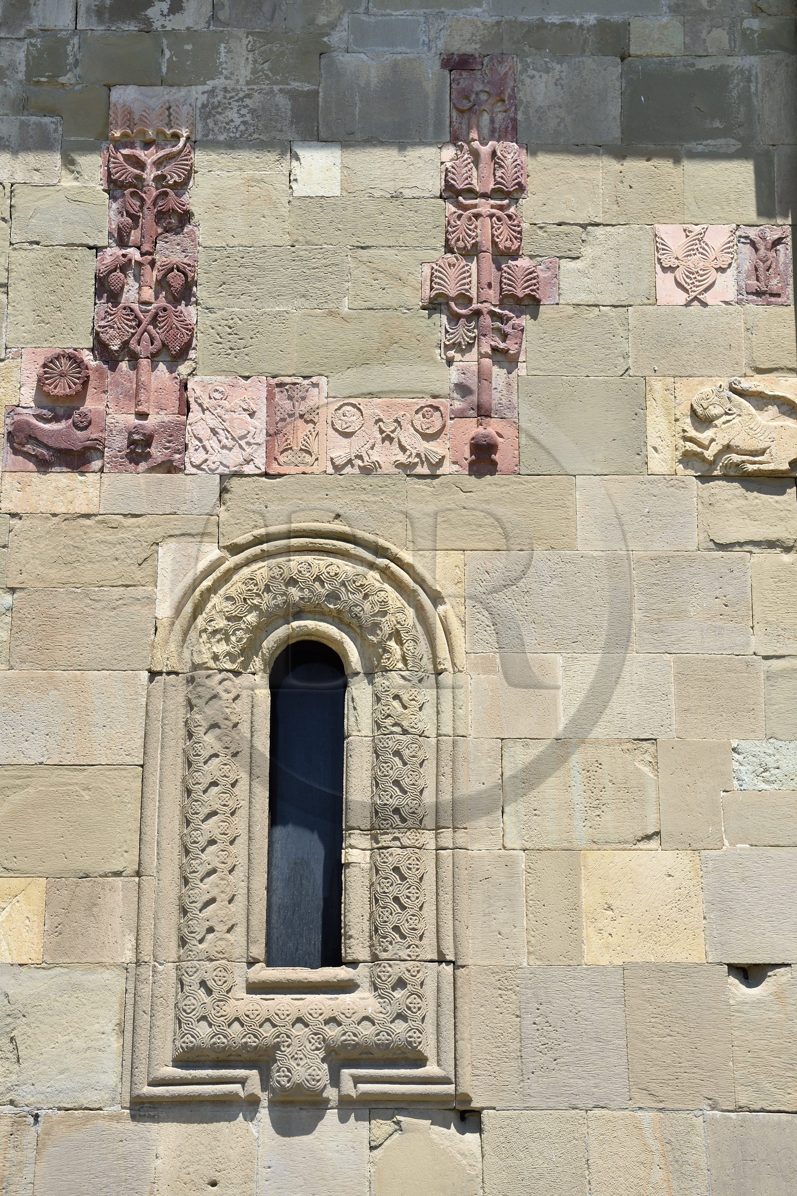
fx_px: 2059
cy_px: 598
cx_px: 398
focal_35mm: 62
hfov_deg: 21.9
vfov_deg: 32.4
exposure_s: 1/800
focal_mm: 62
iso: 200
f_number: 6.3
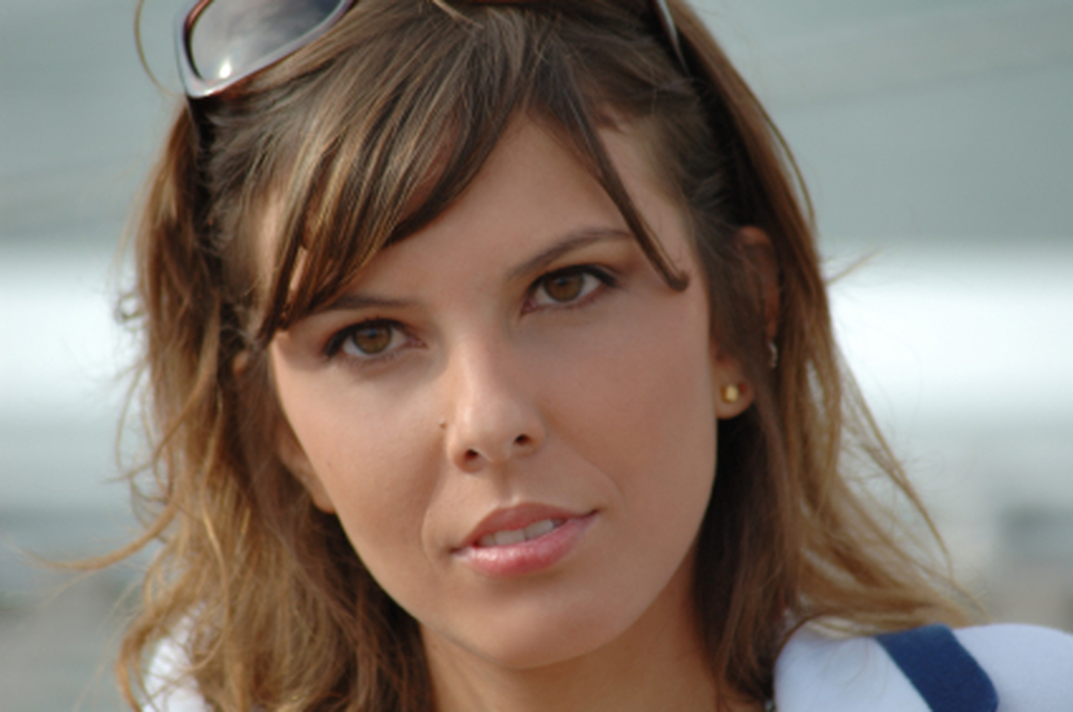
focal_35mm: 405
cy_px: 356
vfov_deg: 3.4
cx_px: 536
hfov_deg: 5.1
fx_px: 12053
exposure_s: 1/640
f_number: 5.6
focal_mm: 270
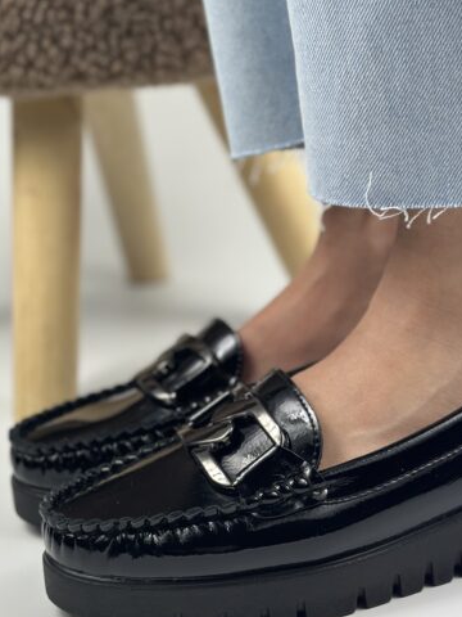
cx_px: 321
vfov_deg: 24.3
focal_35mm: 80
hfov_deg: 18.4
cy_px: 216
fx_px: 1424
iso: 80
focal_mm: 6.86
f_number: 1.78
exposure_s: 1/980
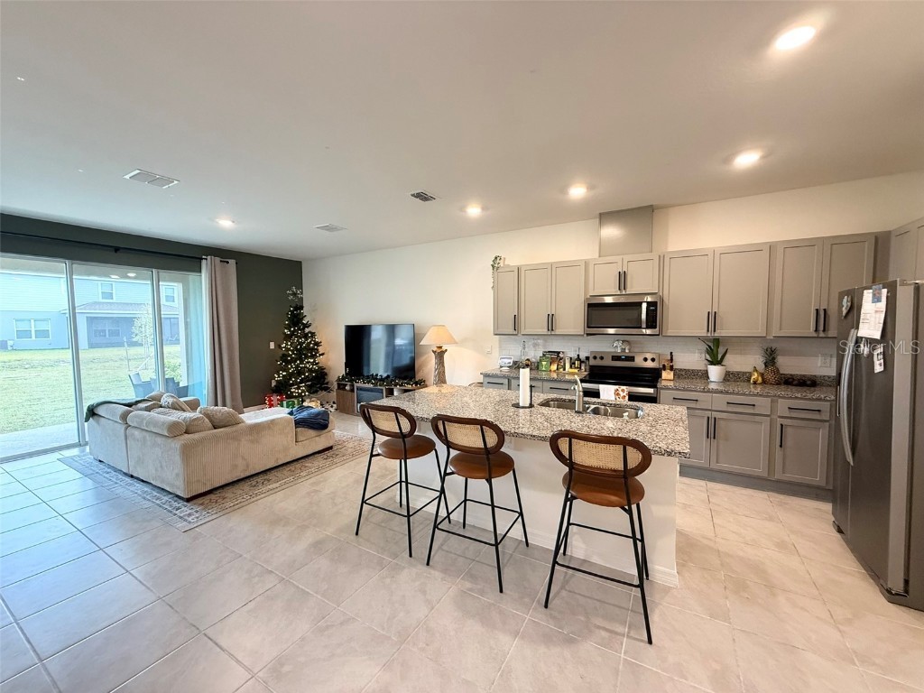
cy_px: 346
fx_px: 374
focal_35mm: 14
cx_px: 462
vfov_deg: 85.7
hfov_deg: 102.1
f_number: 2.2
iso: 250
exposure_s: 1/60
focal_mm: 2.22
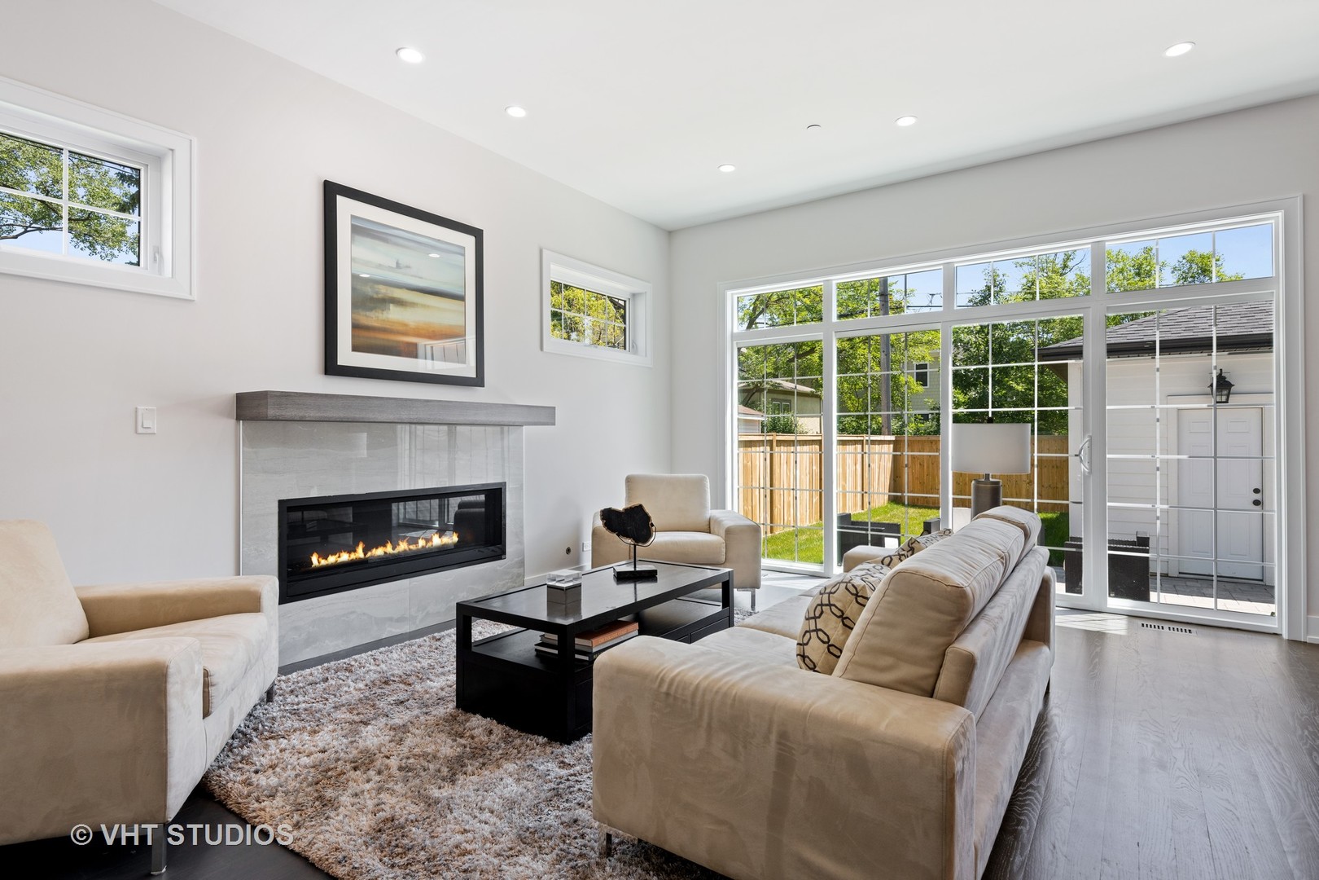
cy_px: 440
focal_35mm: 19
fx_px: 696
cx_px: 660
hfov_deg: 86.9
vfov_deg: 64.6
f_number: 9.5
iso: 200
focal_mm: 19
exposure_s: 1/8
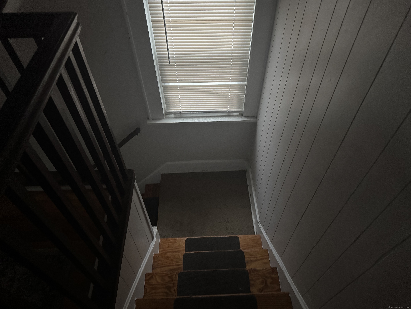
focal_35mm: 24
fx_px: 285
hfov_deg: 71.6
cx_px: 206
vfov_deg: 56.8
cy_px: 154
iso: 1000
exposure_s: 1/35
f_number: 1.78
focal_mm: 6.76
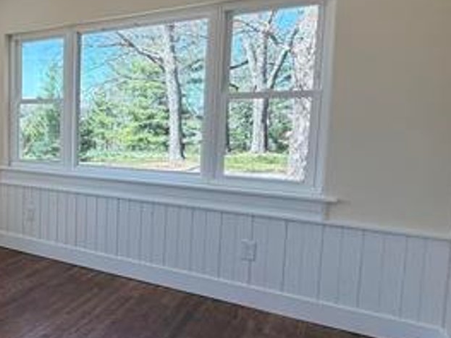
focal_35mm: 34
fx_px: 443
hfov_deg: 41.3
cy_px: 157
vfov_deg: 41.8
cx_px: -60
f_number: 2.2
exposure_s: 1/203
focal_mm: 2.22
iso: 40
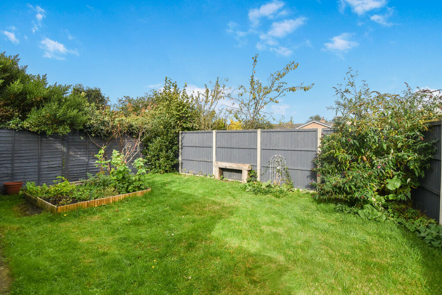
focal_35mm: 17
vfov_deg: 69.7
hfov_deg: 92.4
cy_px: 148
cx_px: 221
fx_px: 212
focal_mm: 11.5
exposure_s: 1/250
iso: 125
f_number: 8
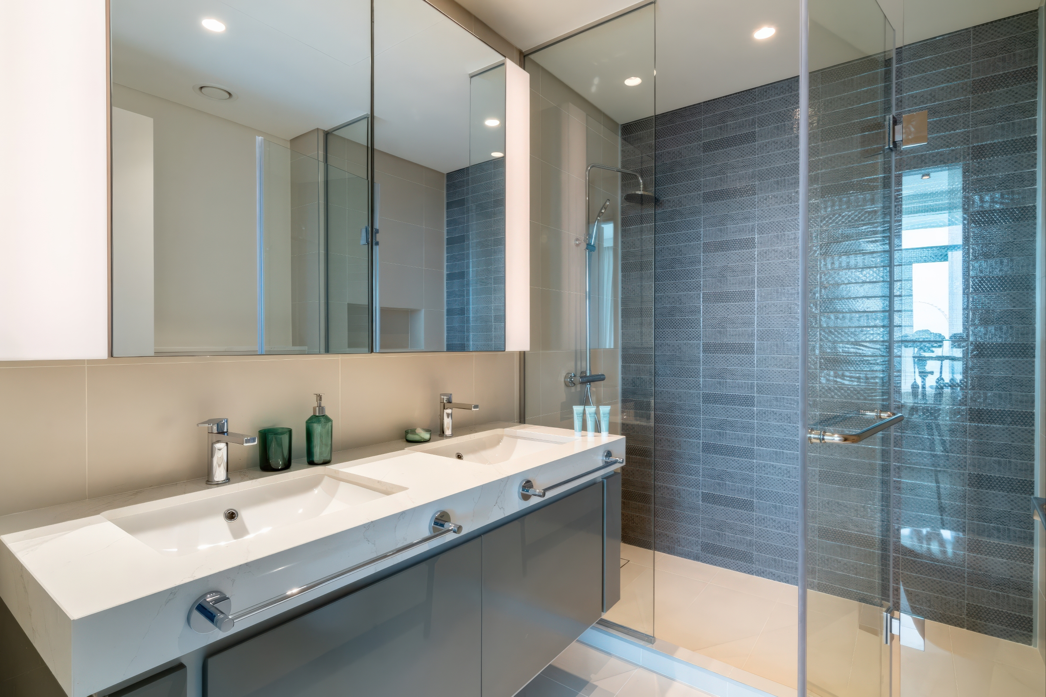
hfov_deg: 96.7
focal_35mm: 16
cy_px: 348
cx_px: 523
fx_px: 465
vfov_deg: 73.7
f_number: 22
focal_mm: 11
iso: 250
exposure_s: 1/4
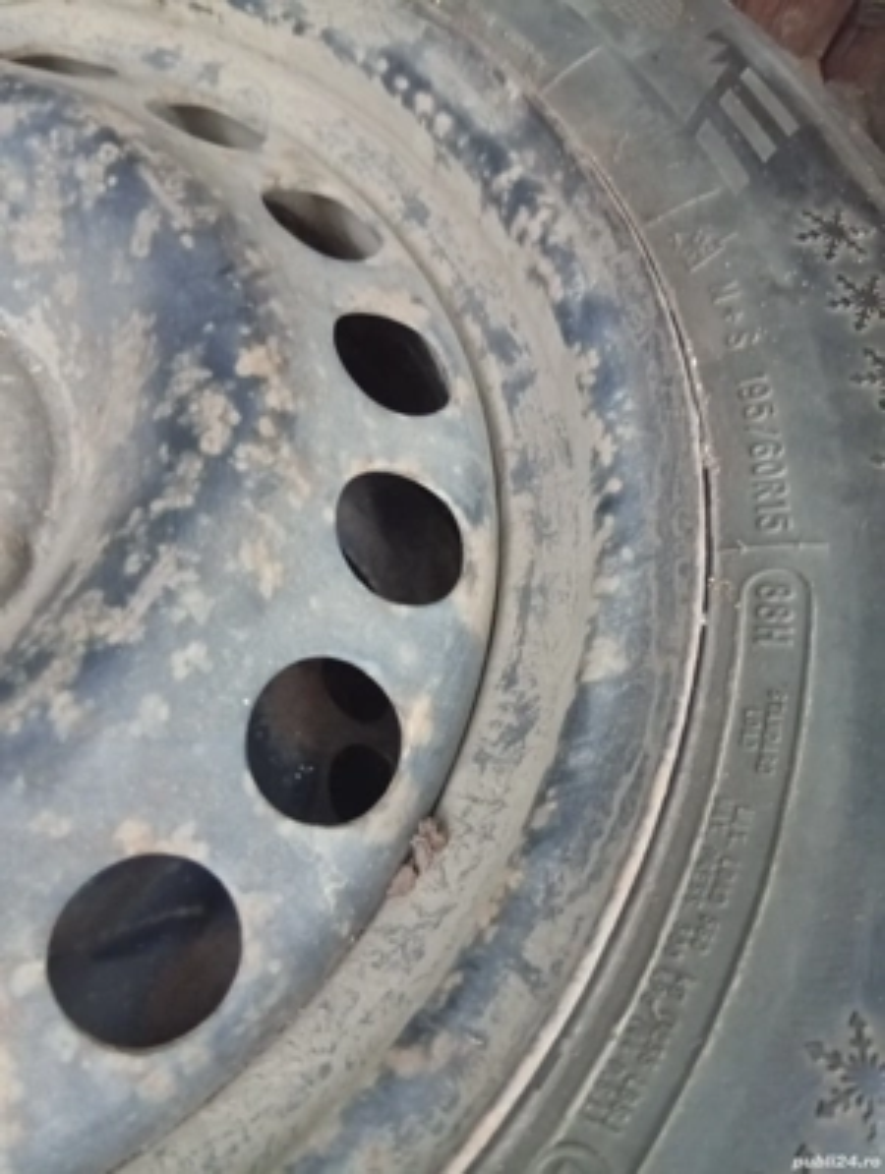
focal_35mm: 27
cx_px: 442
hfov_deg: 51.5
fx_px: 917
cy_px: 587
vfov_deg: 65.2
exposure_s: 1/14.3
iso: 3900
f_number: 1.8
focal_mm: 3.84
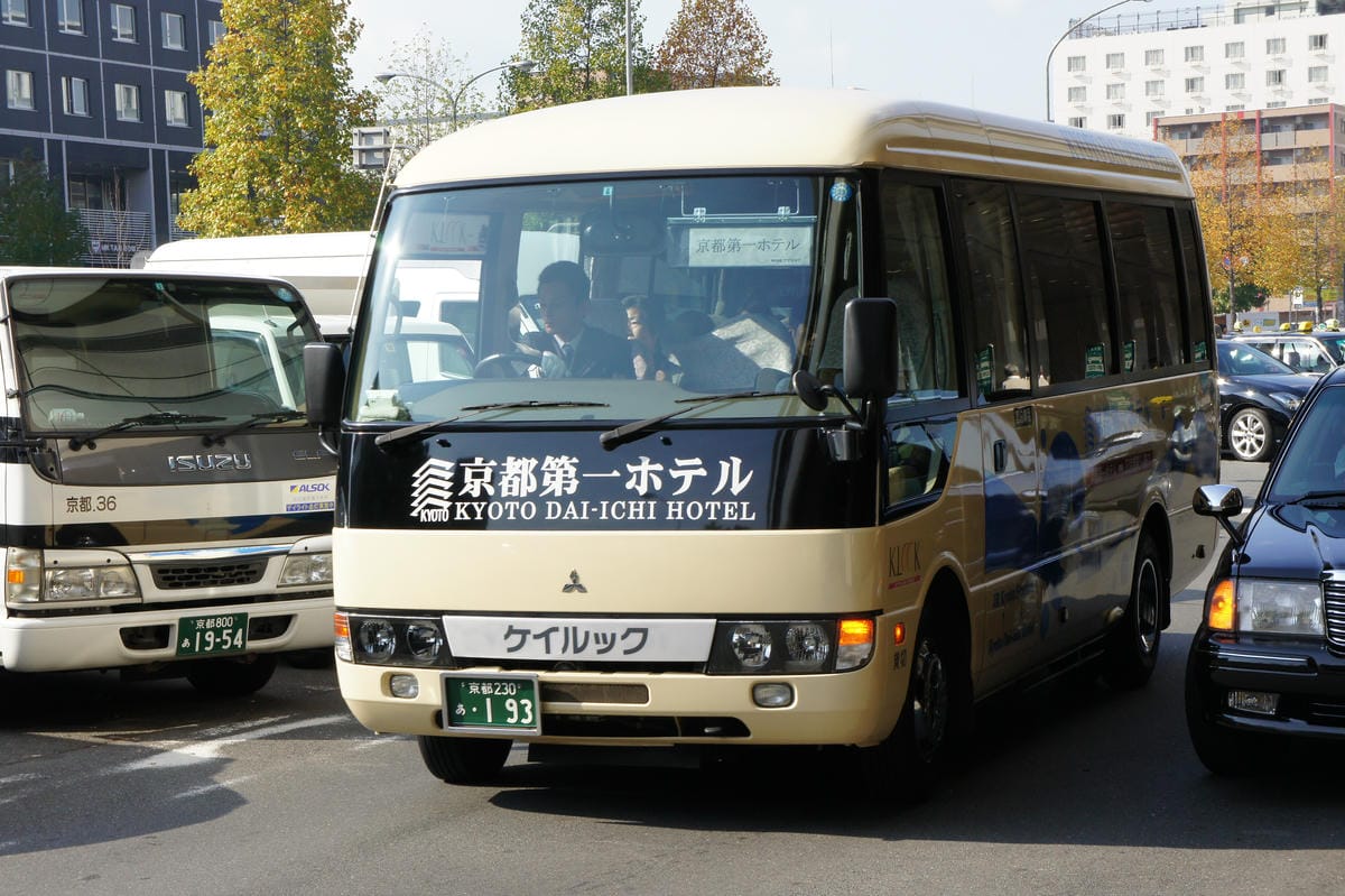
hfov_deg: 26.0
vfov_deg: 17.5
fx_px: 2913
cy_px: 448
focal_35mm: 78
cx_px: 672
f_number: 11
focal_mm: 52
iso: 400
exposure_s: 1/250
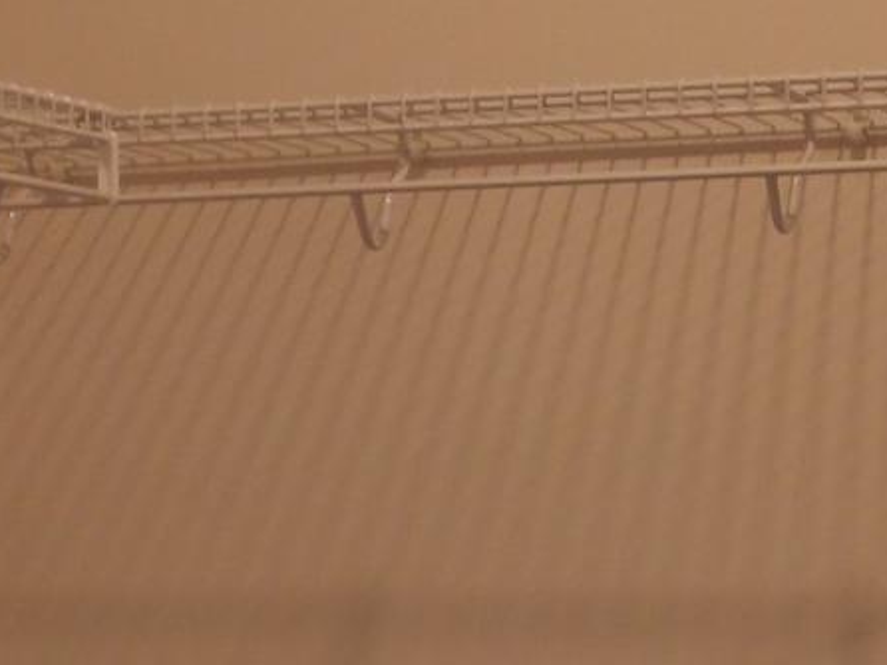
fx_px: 3765
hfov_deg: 13.4
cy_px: 1336
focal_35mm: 147
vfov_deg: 9.4
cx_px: 424
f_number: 1.9
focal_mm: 6.87
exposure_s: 1/80
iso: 125
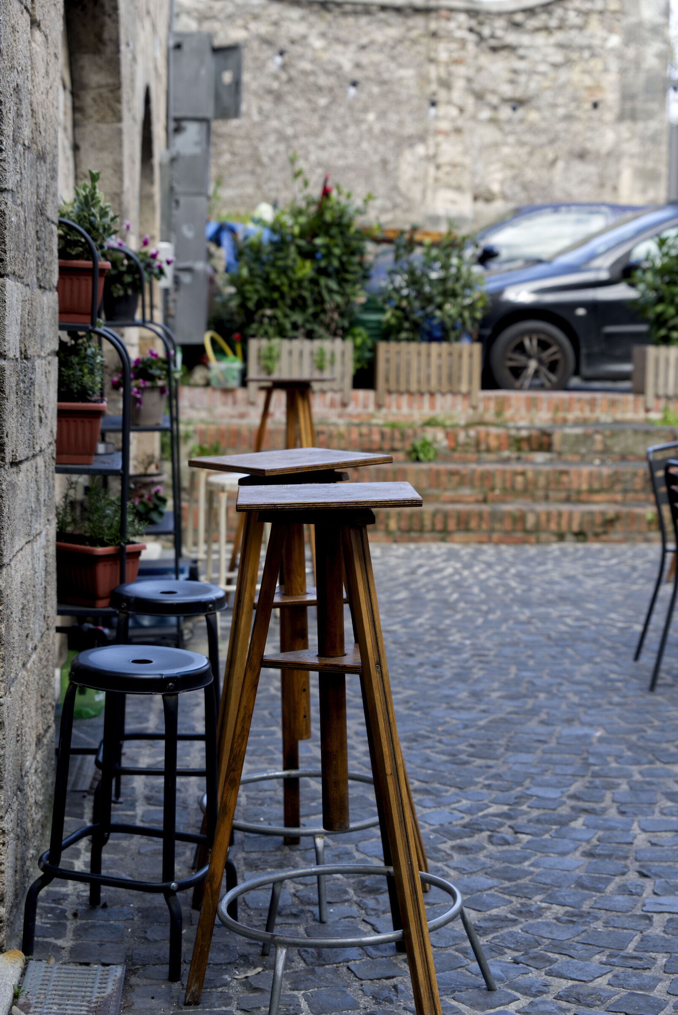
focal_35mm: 70
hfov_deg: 19.5
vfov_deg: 28.8
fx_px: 1973
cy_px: 508
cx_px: 339
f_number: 4
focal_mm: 70
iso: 100
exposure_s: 1/125
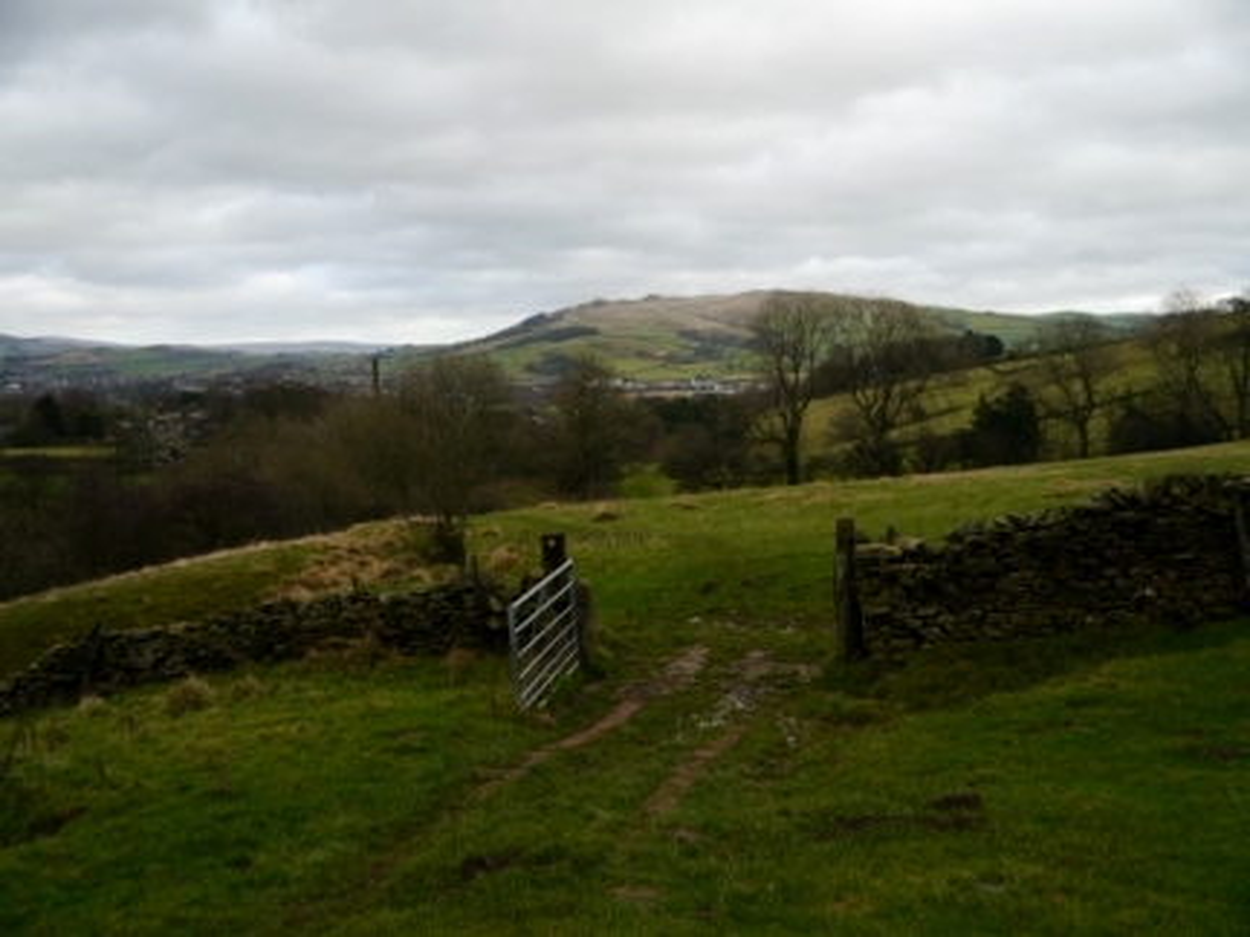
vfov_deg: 34.3
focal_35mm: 42
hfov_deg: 44.8
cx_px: 625
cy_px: 468
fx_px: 1517
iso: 160
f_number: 4.3
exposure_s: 1/60
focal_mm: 21
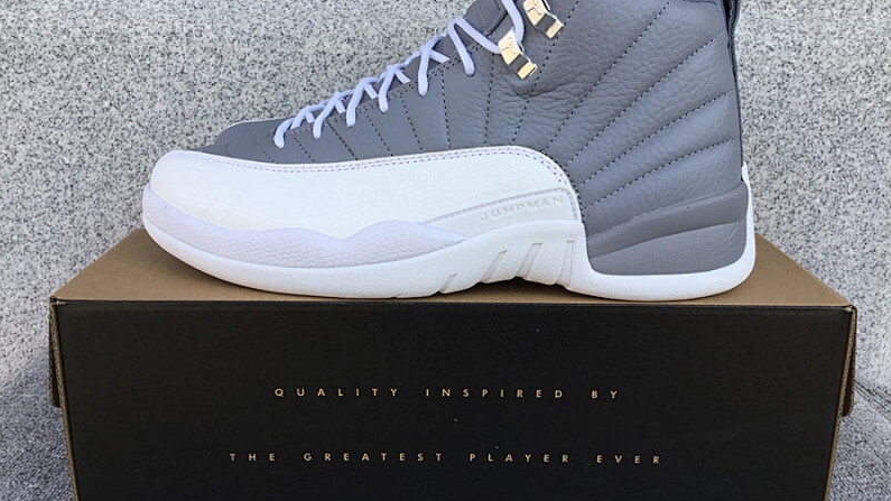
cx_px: 445
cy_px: 221
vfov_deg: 34.6
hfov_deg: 58.0
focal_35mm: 34
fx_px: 803
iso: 25
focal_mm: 3.3
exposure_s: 1/186
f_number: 2.4
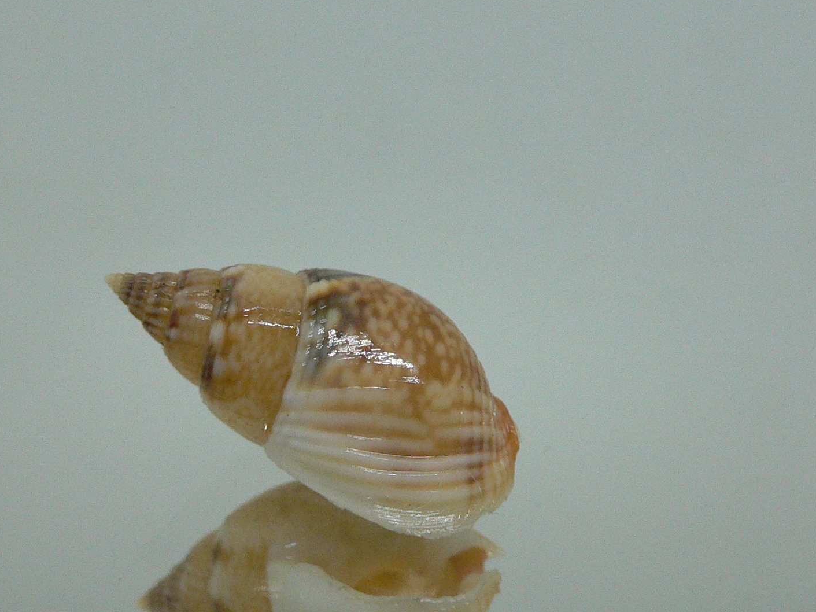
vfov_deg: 29.0
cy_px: 384
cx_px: 346
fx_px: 1179
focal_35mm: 50
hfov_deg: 38.1
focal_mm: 4.6
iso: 200
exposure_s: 1/60
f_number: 2.8
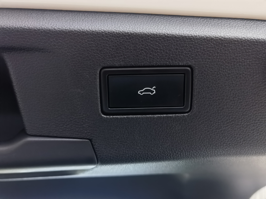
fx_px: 269
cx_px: 133
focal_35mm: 35
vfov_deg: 40.7
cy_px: 100
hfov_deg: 52.6
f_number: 1.9
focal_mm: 6.67
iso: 160
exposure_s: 1/831
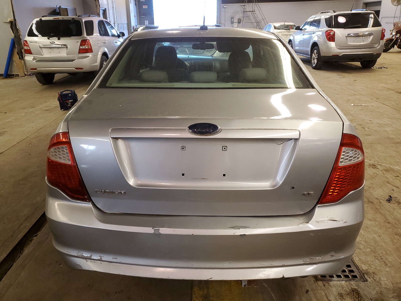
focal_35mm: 26
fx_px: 301
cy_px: 150
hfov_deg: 67.3
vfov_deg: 53.1
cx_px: 200
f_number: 1.5
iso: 92
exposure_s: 1/60.2
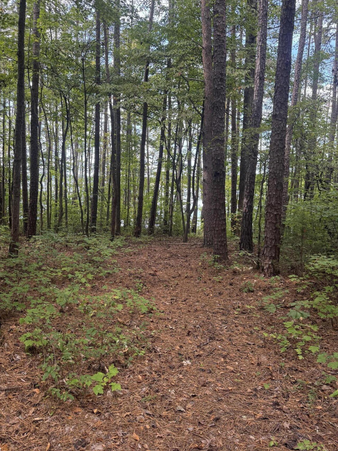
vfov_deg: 63.3
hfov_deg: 49.7
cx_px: 156
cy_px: 208
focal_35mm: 28
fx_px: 364
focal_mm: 6.76
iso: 100
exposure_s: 1/166
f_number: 1.78
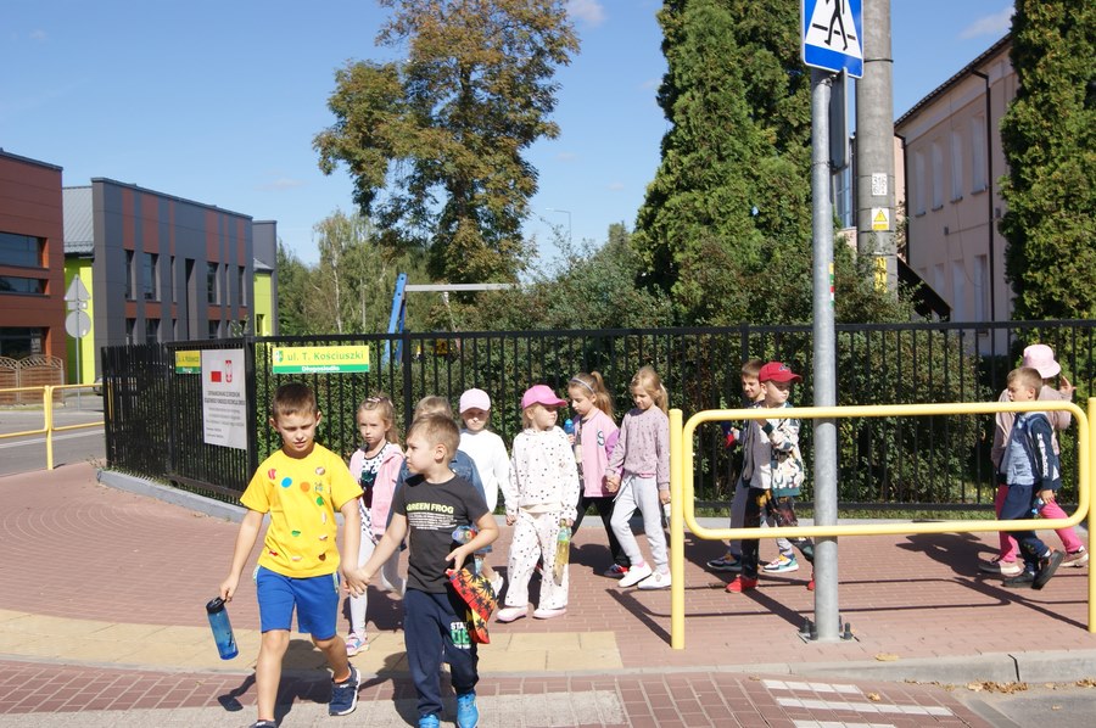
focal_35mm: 42
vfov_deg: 31.8
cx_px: 548
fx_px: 1277
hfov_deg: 46.4
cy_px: 364
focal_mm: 28
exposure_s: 1/200
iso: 100
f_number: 9
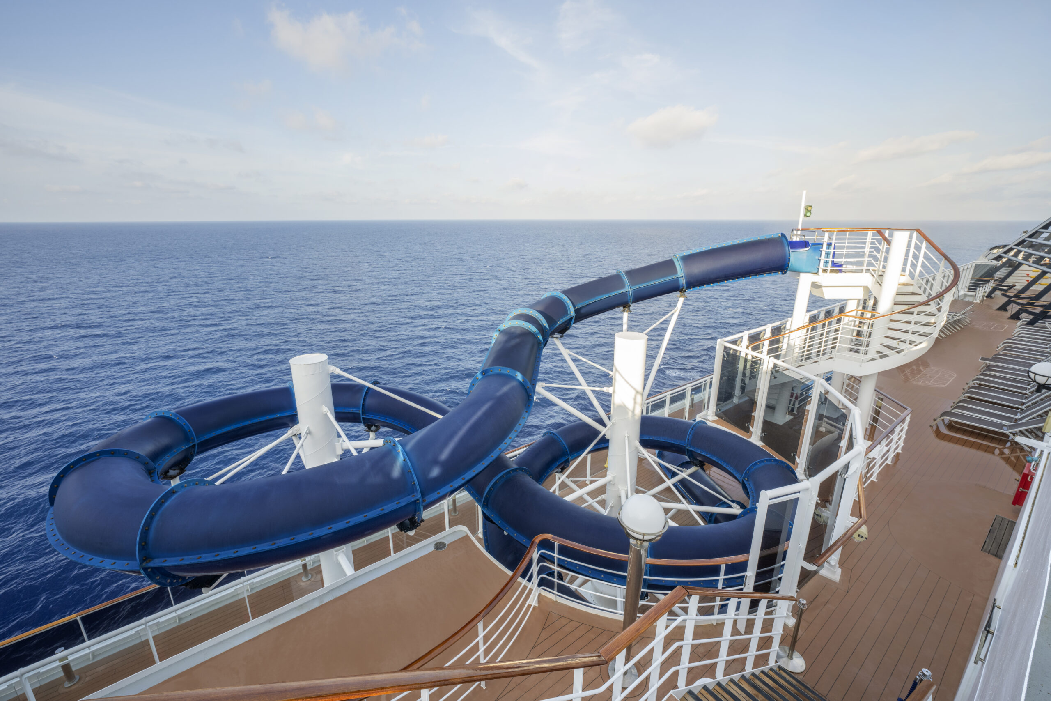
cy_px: 350
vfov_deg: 77.3
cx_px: 526
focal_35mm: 15
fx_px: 438
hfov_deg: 100.4
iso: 400
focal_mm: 15
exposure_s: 1/200
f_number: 8
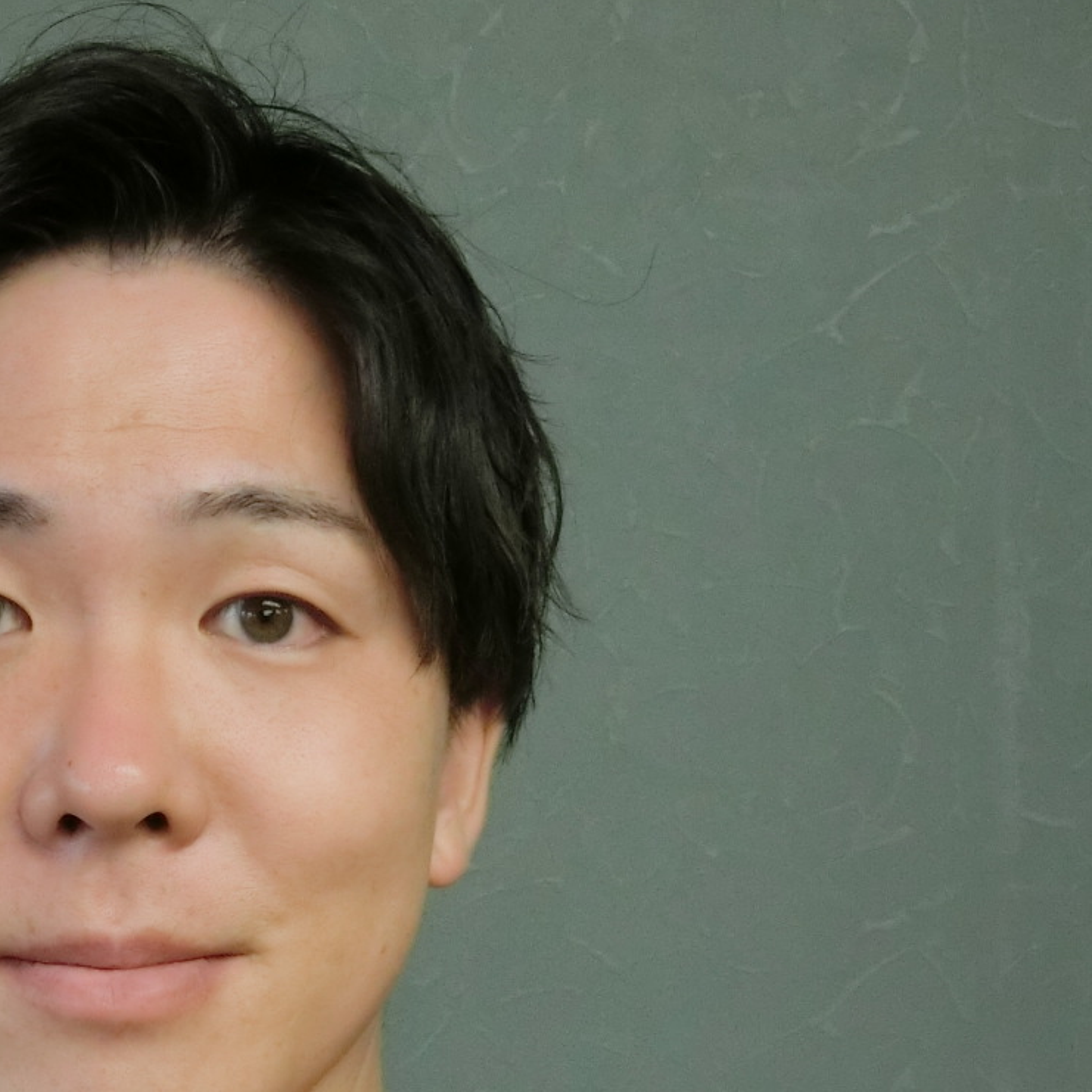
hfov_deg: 15.6
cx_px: 68
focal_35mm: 110
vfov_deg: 15.5
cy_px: 1116
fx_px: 3926
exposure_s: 1/50
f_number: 4.4
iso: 400
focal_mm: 8
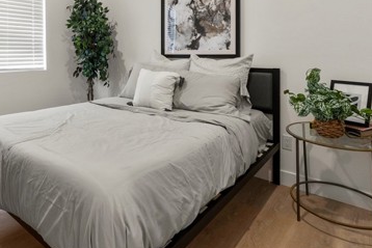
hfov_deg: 70.0
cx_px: 133
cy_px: 59
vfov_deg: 49.1
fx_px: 258
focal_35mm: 25
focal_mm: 14
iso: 1000
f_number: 5.6
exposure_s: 1/80
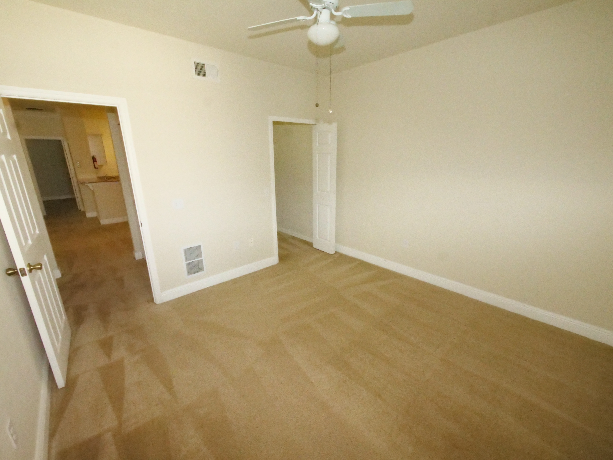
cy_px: 230
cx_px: 306
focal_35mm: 14
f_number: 20
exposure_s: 1/60
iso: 12800
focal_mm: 7
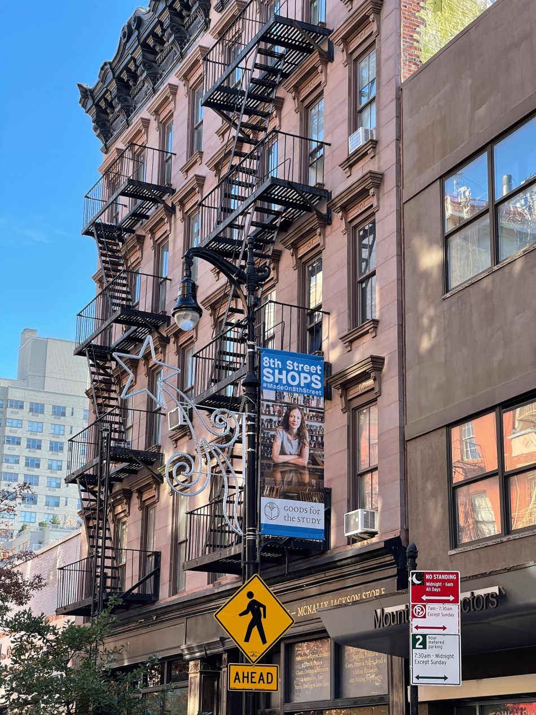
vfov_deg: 30.3
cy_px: 358
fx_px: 1322
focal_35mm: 64
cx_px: 268
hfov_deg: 22.9
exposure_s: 1/122
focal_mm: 7.5
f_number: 2.2
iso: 25
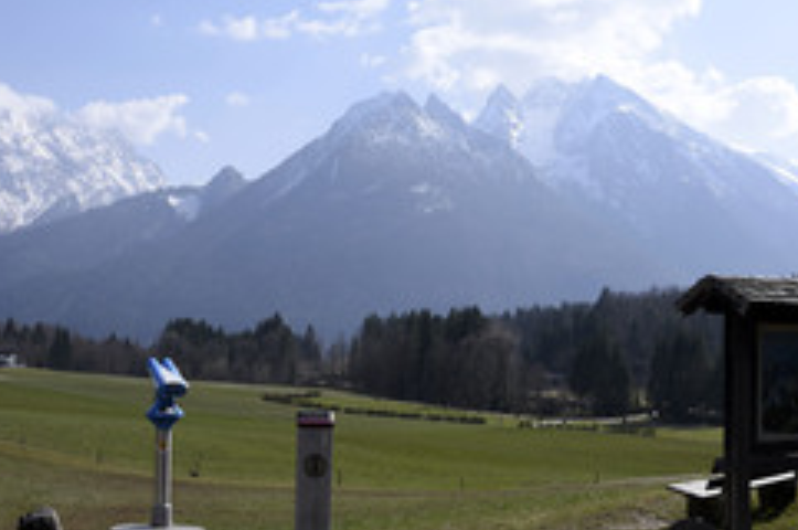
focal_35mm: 45
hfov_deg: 43.6
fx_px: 996
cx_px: 429
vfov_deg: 29.8
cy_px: 232
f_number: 11
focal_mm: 24
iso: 100
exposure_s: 1/160
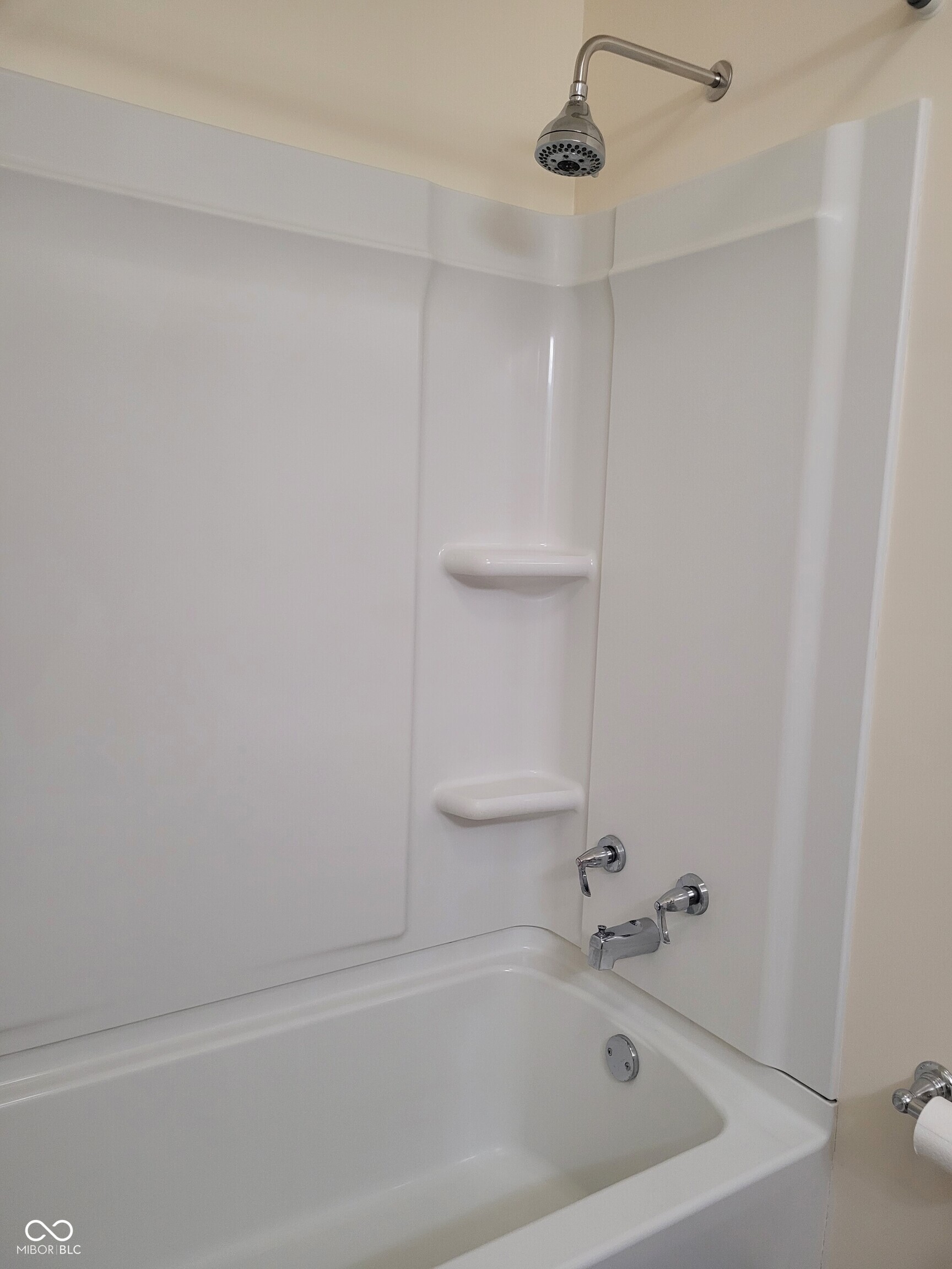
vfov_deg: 67.3
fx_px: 953
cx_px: 476
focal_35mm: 26
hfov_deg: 53.1
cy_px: 634
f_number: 1.8
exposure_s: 1/120
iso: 250
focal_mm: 5.4
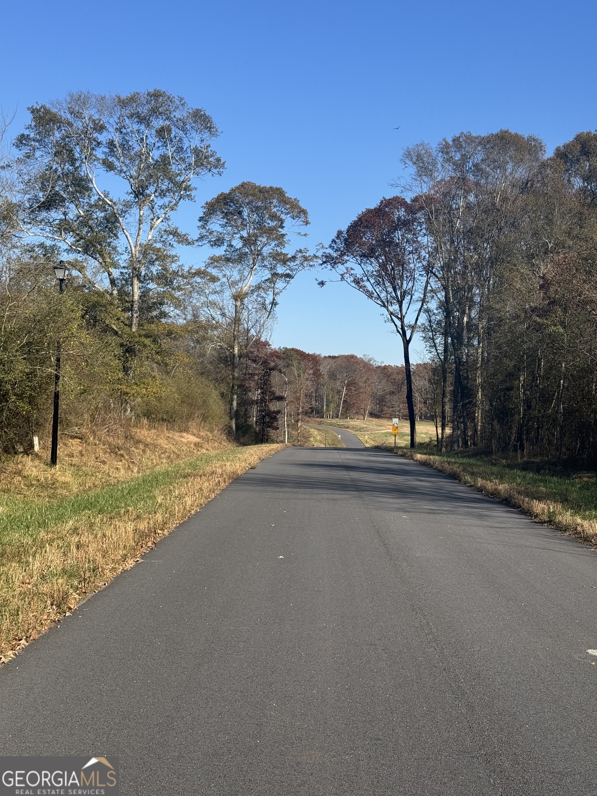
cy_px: 398
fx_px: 1104
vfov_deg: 39.7
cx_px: 298
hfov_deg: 30.3
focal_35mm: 48
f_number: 1.78
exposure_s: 1/3425
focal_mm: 6.76
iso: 64
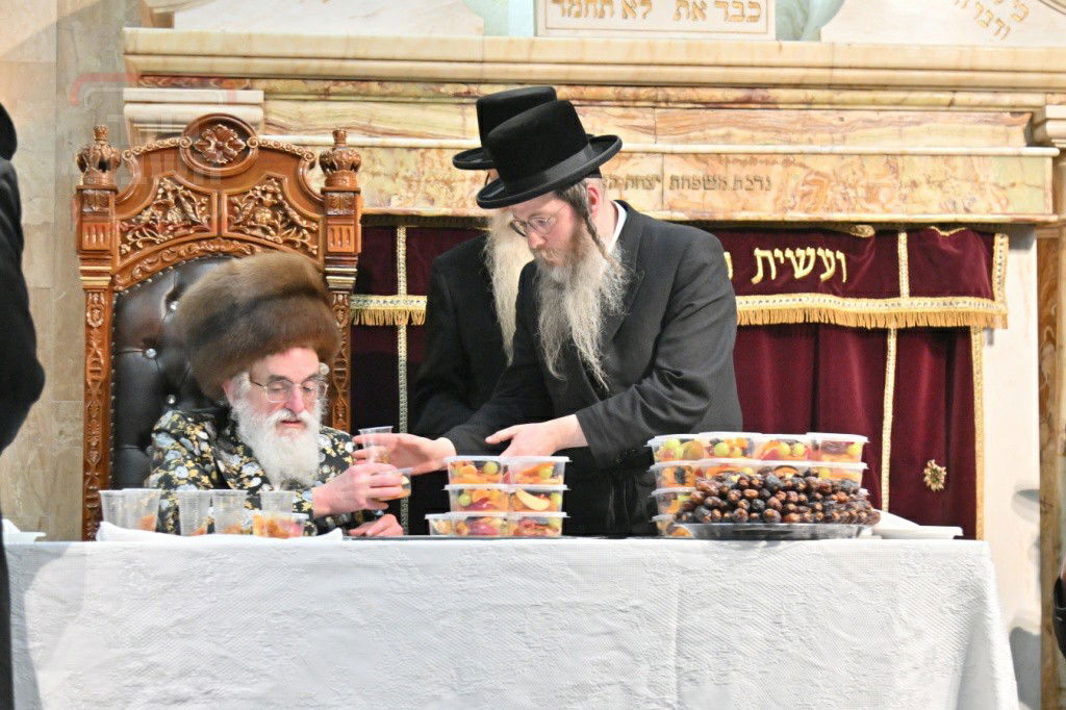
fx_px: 2575
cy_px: 355
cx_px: 533
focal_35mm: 87
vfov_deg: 15.7
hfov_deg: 23.4
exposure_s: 1/250
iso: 2000
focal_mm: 58
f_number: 4
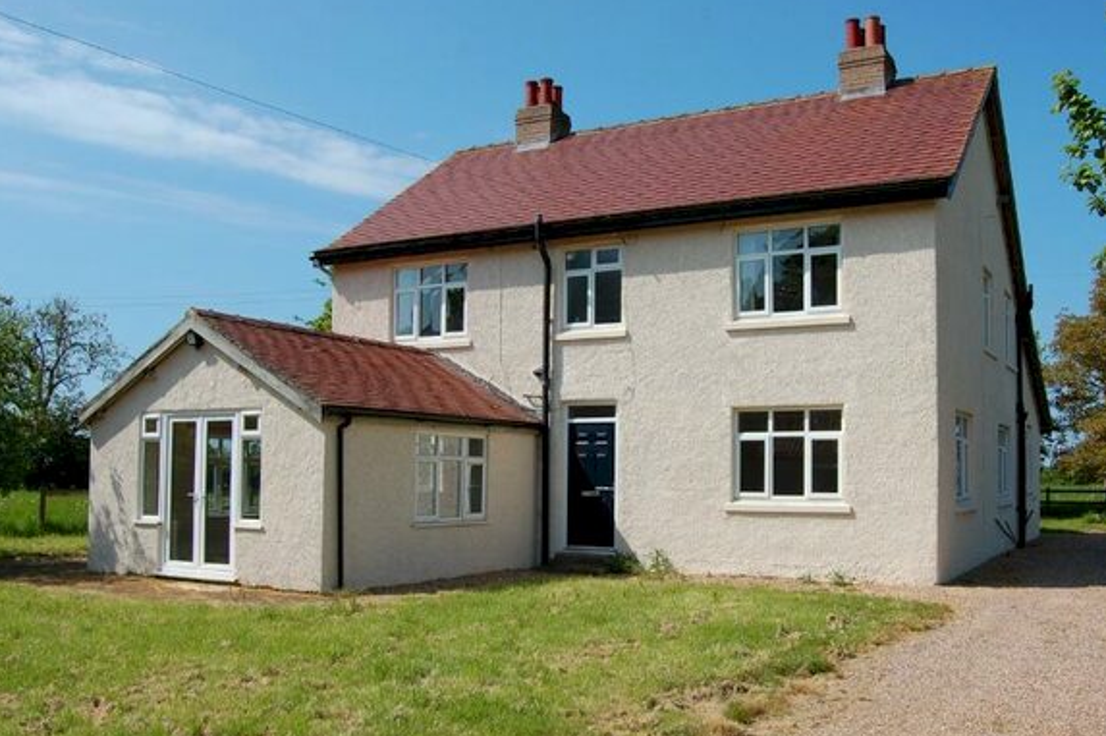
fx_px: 1013
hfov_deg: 57.0
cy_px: 425
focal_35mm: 33
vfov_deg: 39.8
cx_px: 637
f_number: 10
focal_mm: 18
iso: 200
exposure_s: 1/400
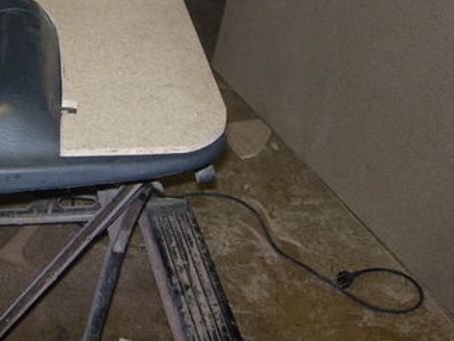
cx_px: 31
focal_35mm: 75
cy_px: 38
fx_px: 984
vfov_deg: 19.3
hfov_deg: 25.1
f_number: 2.8
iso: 79
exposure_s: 1/64
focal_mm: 7.8
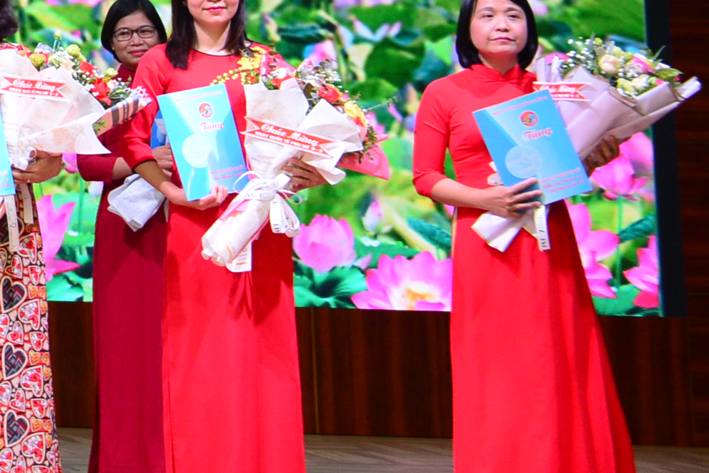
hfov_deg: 10.1
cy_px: -386
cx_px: -896
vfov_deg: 7.3
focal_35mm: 182
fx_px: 3584
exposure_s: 1/60
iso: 800
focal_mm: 40
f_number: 4
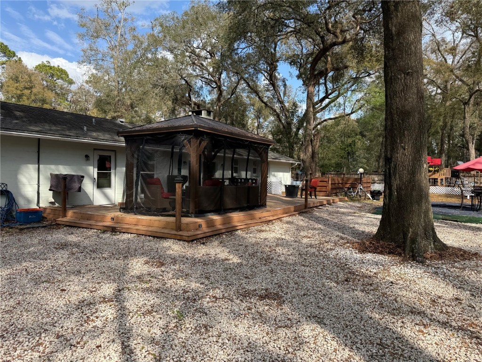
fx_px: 334
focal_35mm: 24
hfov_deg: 71.6
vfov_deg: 56.8
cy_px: 181
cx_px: 241
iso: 100
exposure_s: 1/2801
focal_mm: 6.76
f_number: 1.78
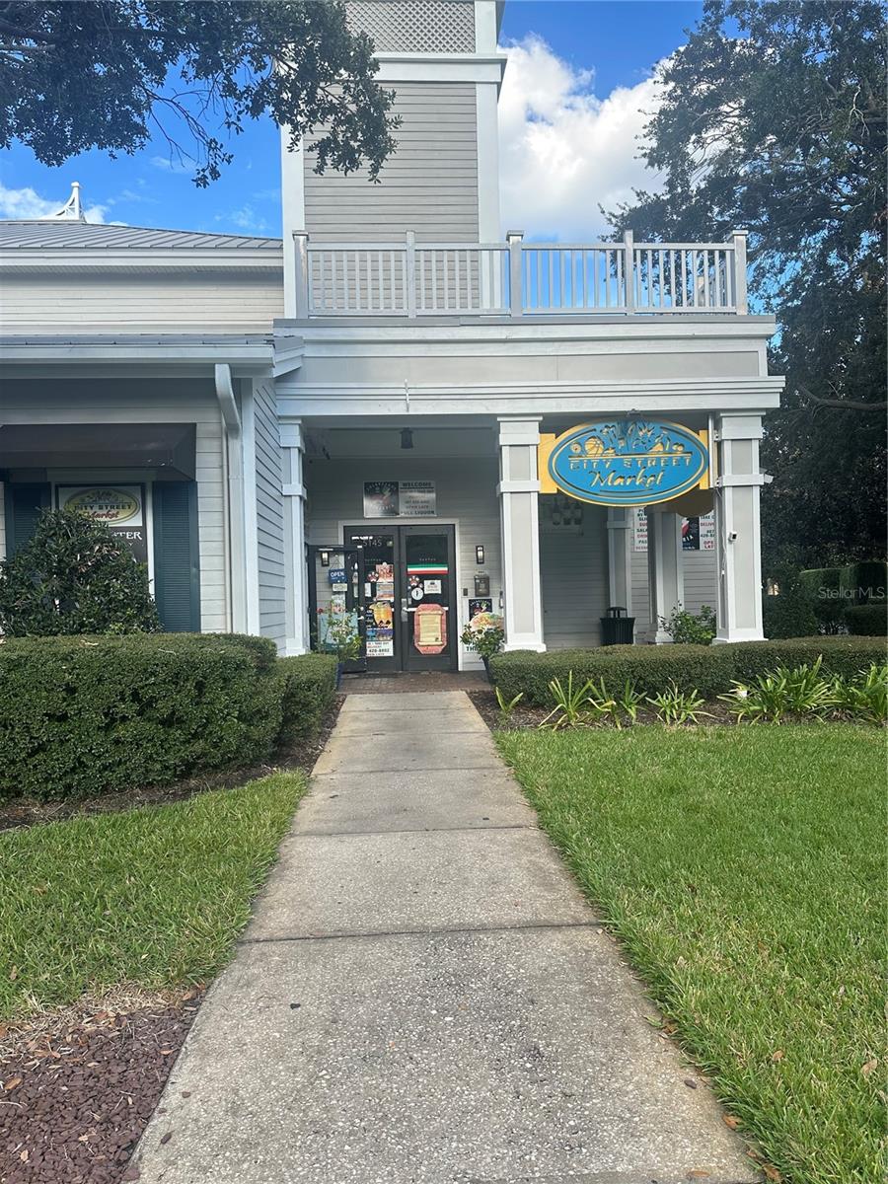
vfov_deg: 71.6
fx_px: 821
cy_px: 592
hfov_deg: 56.8
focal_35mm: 24
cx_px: 444
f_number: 1.78
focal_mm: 6.86
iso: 80
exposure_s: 1/797
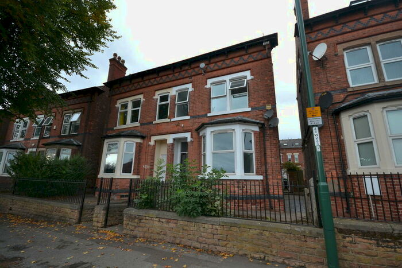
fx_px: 168
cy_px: 134
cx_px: 201
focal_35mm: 15
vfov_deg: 77.4
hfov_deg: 100.4
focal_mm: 10
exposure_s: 1/125
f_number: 5.6
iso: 125
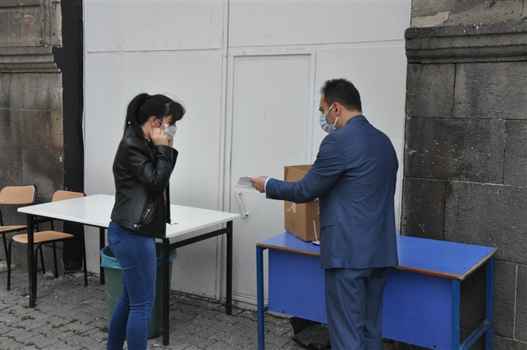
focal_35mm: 48
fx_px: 702
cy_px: 175
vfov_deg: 28.0
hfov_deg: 41.2
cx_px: 264
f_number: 16
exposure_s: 1/250
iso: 1000
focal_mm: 32
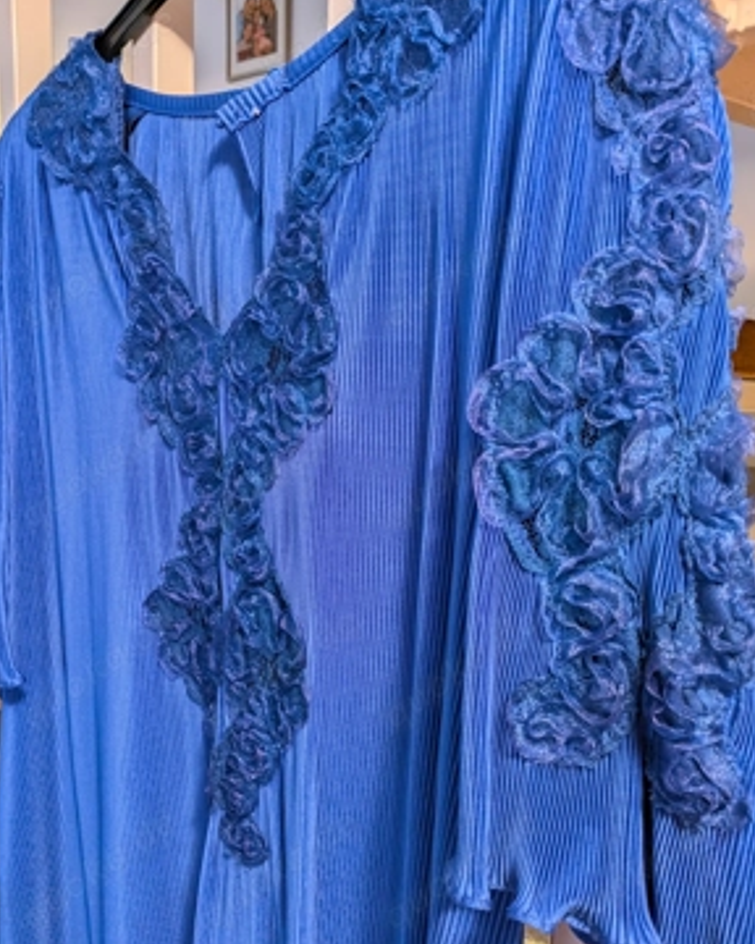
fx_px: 726
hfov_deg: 54.9
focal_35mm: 26
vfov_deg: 65.9
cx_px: 375
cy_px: 509
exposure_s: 1/33.3
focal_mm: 4.53
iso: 735
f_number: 1.7
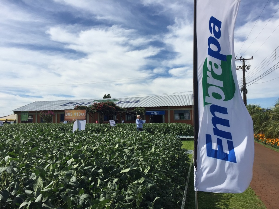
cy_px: 104
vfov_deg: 48.2
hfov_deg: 61.7
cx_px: 140
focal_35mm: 29
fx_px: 234
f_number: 2.2
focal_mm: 4.15
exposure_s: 1/3300
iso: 32
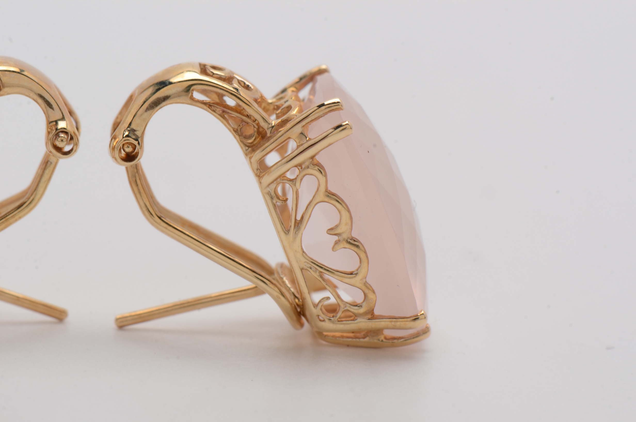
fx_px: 2248
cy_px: 211
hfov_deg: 16.1
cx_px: 318
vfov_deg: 10.7
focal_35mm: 128
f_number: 20
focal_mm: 85
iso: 200
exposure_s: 1/125
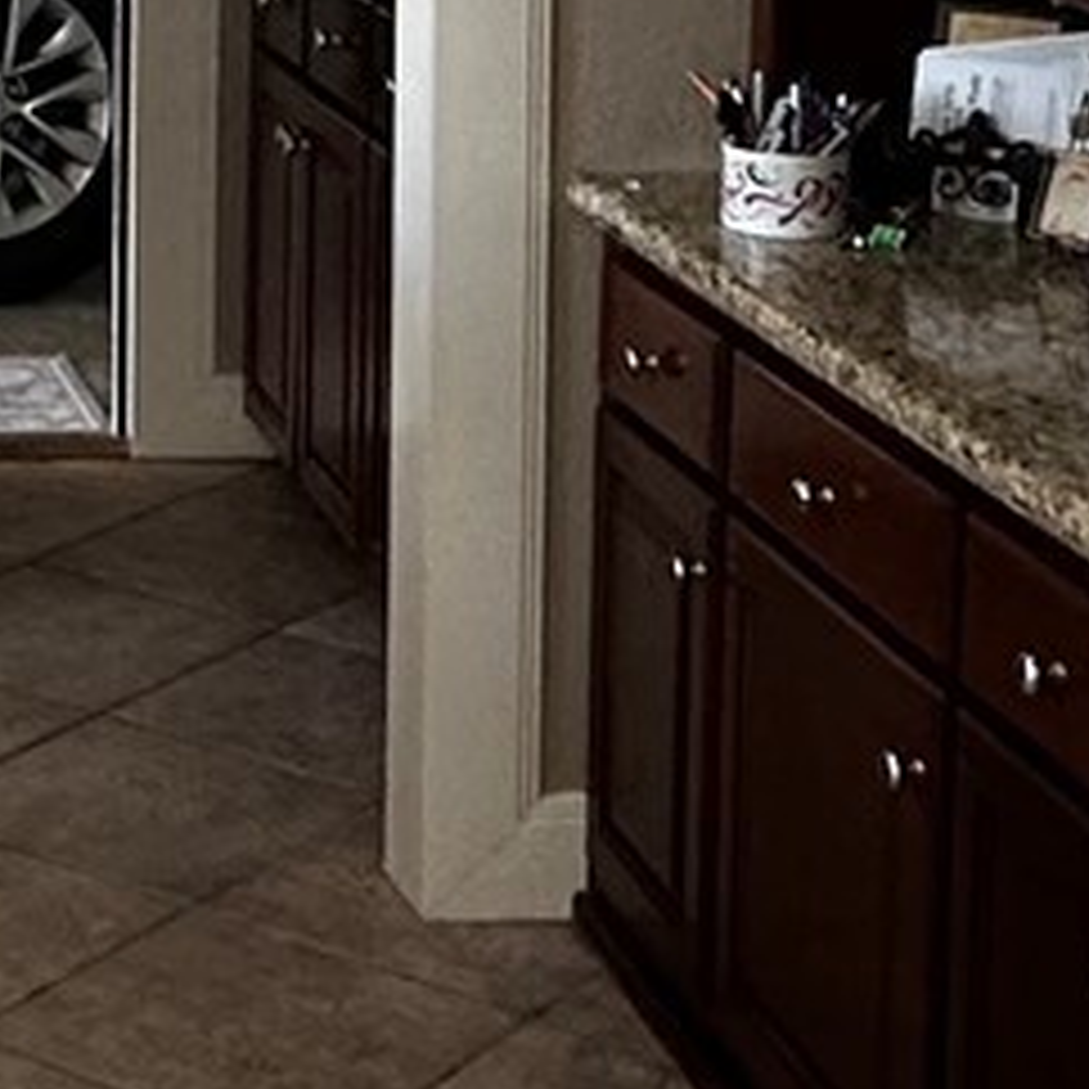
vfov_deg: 16.9
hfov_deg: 16.7
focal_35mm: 98
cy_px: -261
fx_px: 3488
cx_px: -328
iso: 200
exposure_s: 1/60
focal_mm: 2.22
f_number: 2.2
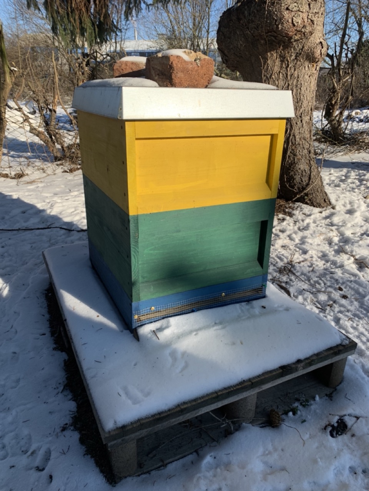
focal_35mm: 26
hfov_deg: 53.1
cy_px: 246
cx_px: 184
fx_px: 370
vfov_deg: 67.3
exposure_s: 1/2208
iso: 25
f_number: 1.8
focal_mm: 4.25
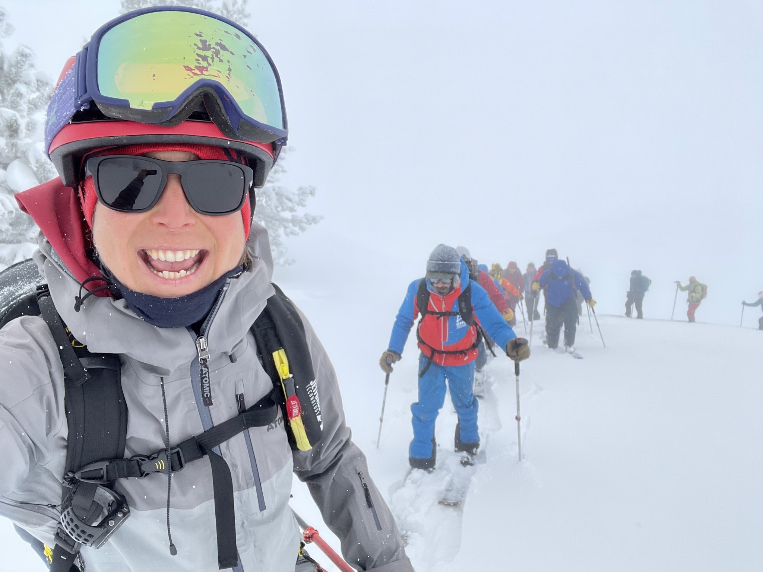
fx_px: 507
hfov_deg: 73.9
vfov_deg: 58.9
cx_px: 382
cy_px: 286
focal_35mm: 23
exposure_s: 1/209
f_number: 2.2
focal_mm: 2.71
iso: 25
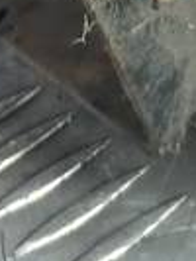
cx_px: 159
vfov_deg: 9.4
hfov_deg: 7.7
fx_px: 1447
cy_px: -312
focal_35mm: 192
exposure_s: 1/50
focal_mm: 4.6
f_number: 1.8
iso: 100
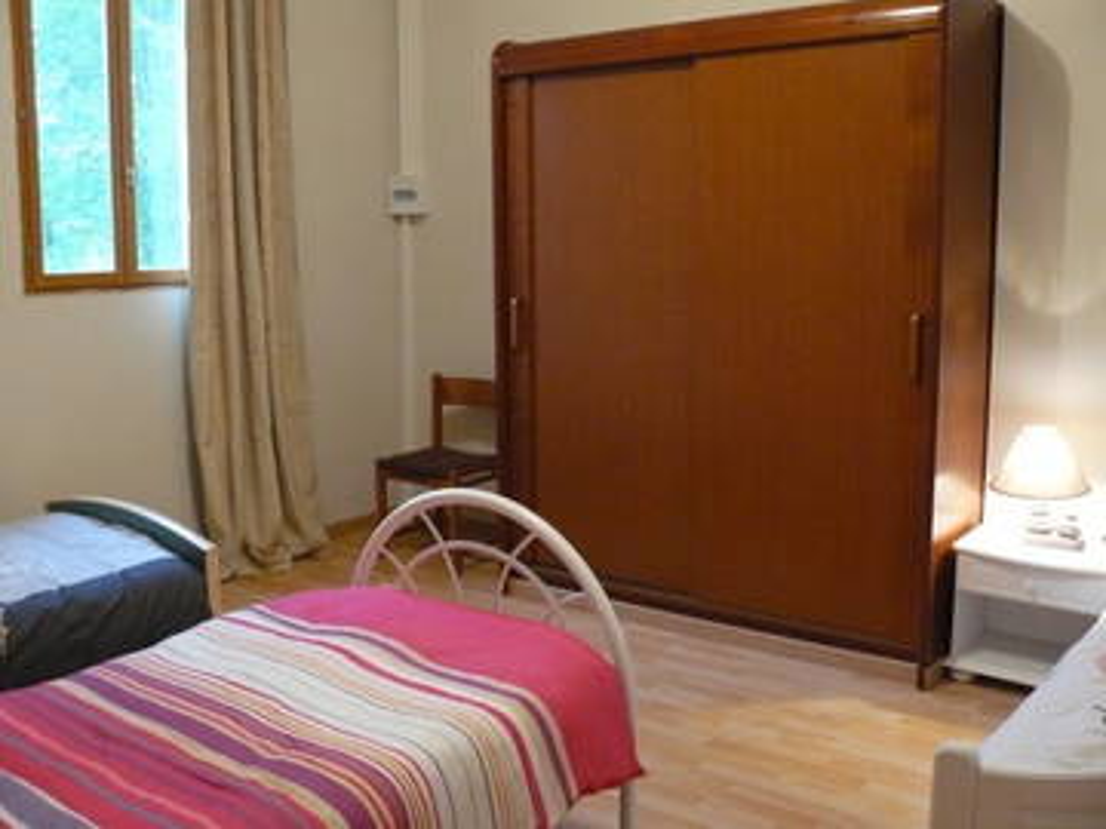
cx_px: 553
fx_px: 1150
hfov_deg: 51.4
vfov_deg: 39.7
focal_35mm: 36
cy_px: 414
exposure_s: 1/10
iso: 400
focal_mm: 6
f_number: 2.8
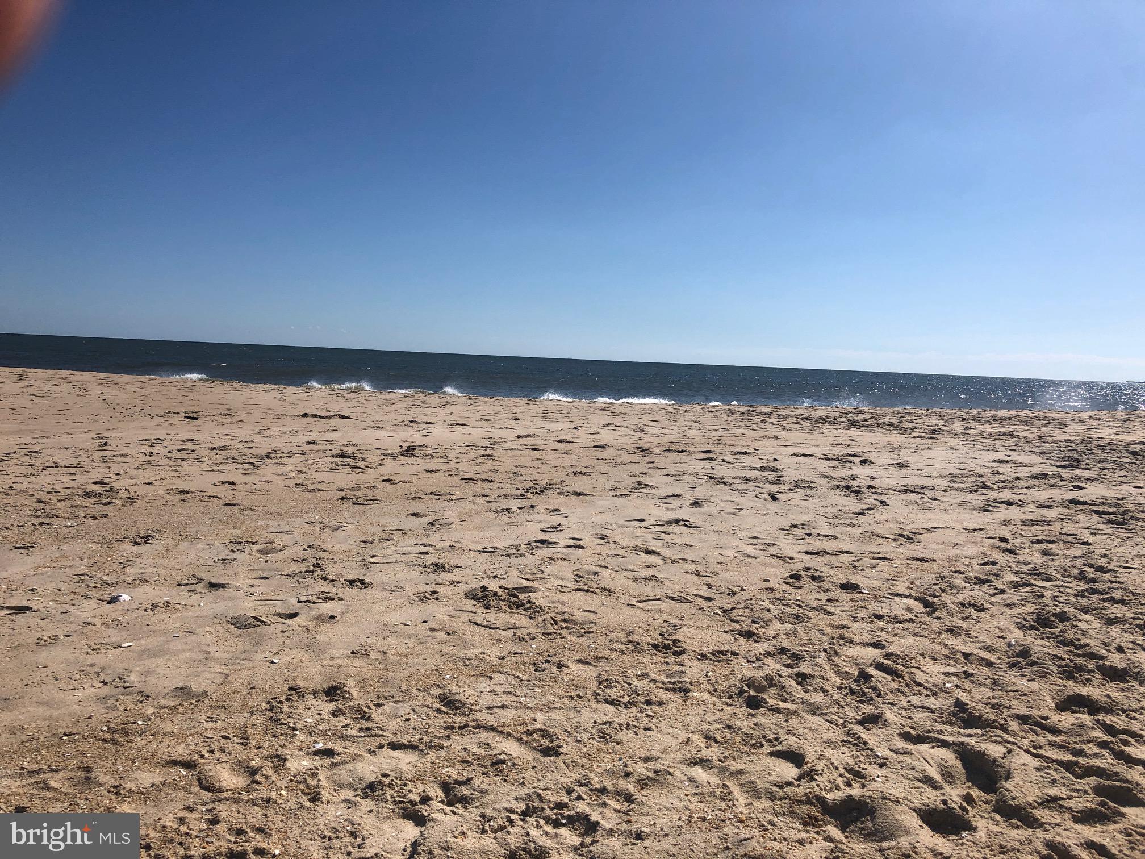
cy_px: 430
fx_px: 926
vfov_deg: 49.7
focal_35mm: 28
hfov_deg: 63.4
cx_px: 572
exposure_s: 1/6024
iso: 25
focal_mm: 3.99
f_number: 1.8
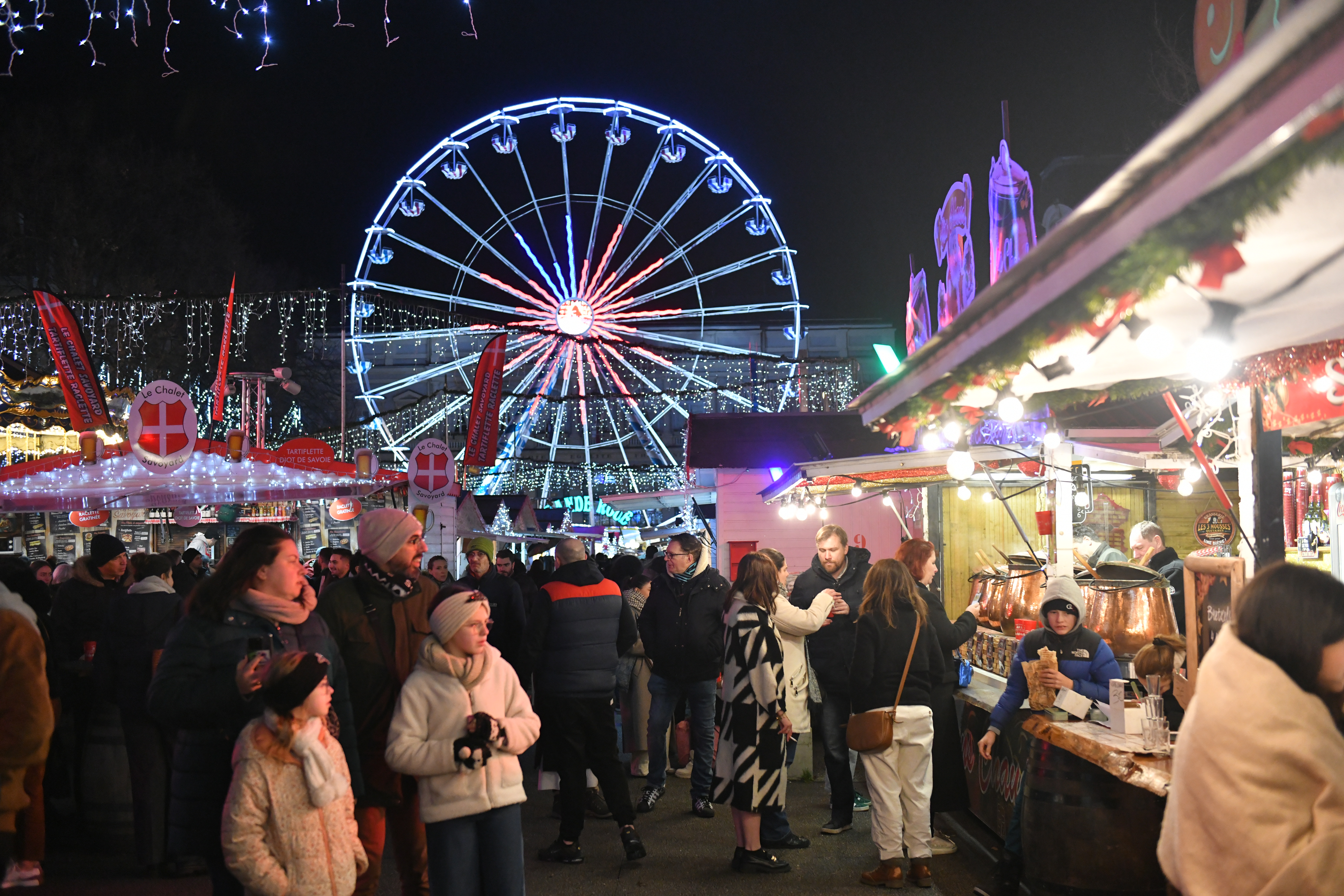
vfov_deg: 31.9
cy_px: 448
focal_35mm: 42
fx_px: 1568
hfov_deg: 46.4
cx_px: 672
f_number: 2.8
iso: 3200
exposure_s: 1/320
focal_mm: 42
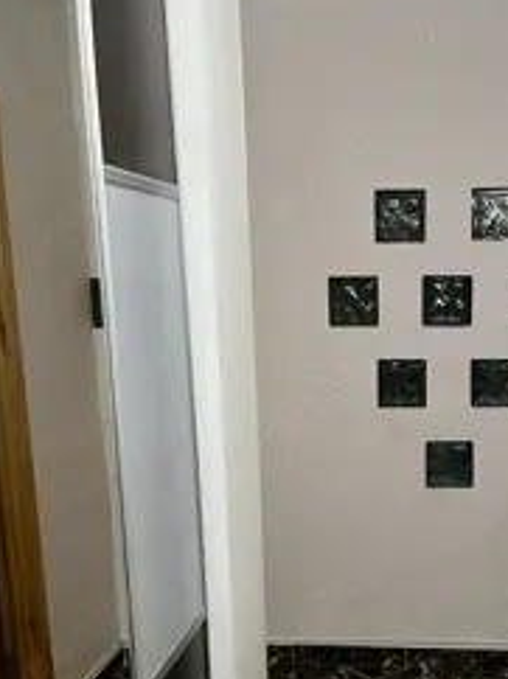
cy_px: 446
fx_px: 843
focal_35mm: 43
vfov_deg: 43.3
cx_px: 410
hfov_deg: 32.6
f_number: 1.6
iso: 500
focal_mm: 5.1
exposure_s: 1/33
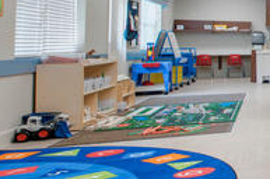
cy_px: 72
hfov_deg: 28.4
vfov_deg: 29.7
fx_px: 337
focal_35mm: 45
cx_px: 405
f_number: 11
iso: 200
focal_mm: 14
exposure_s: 1/20
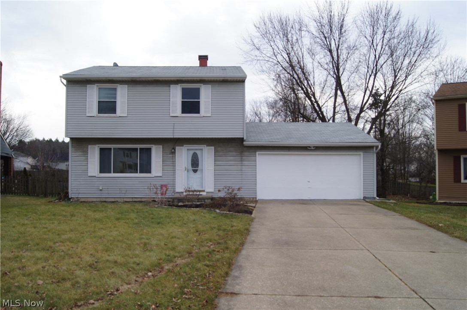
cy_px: 155
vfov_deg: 43.5
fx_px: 389
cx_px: 234
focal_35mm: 30
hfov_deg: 62.0
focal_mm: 20
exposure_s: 1/100
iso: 100
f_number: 10
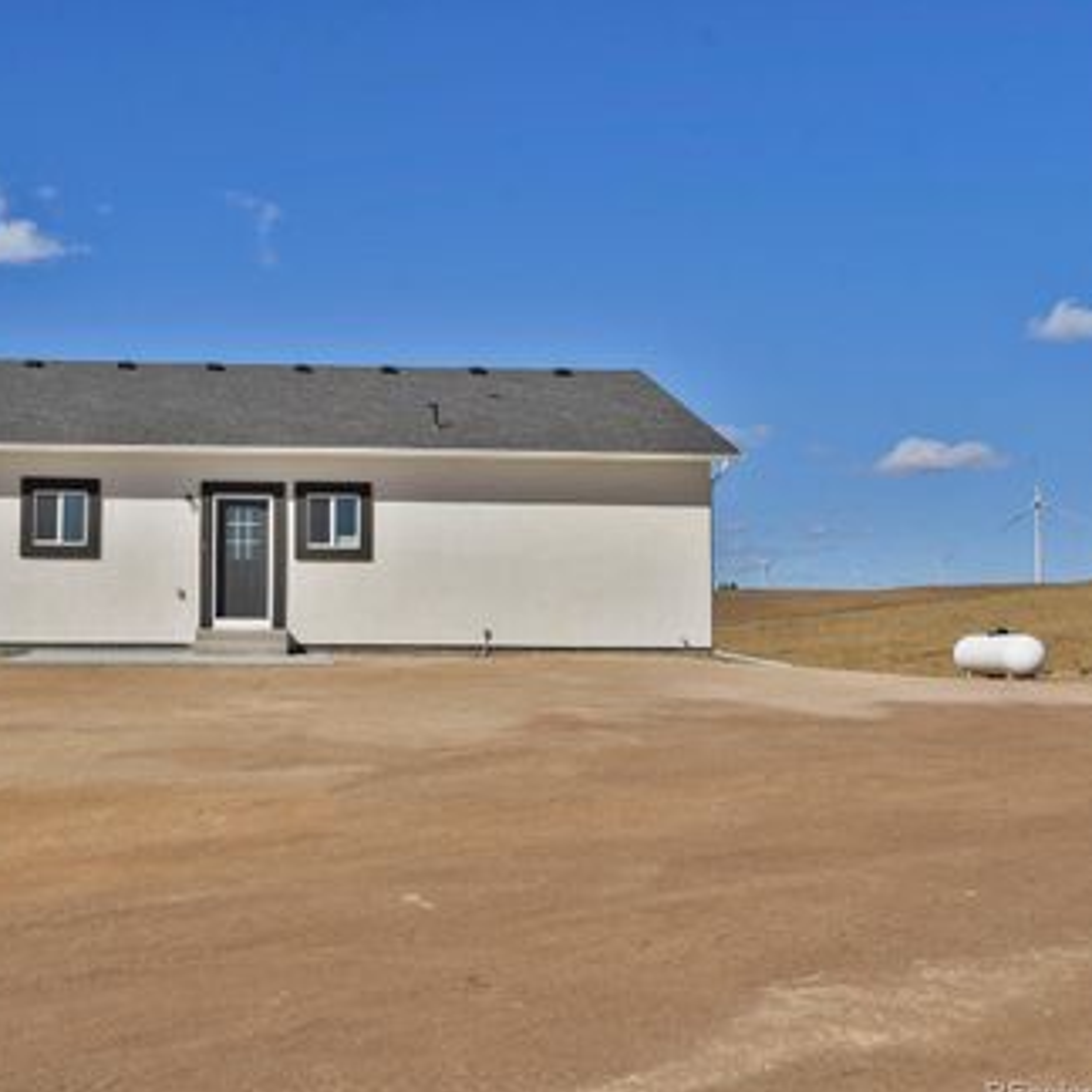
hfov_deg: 42.9
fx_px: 1356
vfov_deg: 43.9
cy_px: 554
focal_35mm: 38
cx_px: 313
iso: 250
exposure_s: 1/400
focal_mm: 29
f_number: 8
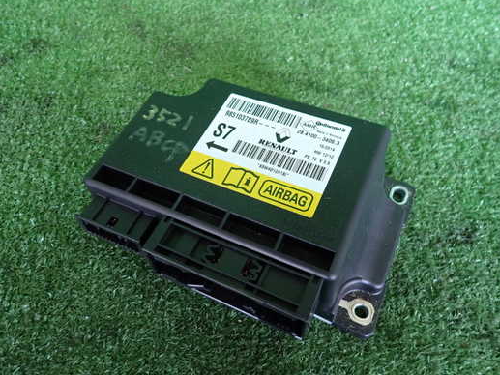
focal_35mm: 29
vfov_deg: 48.2
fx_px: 419
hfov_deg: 61.6
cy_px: 183
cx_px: 242
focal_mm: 4.5
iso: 250
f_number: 2
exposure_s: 1/30
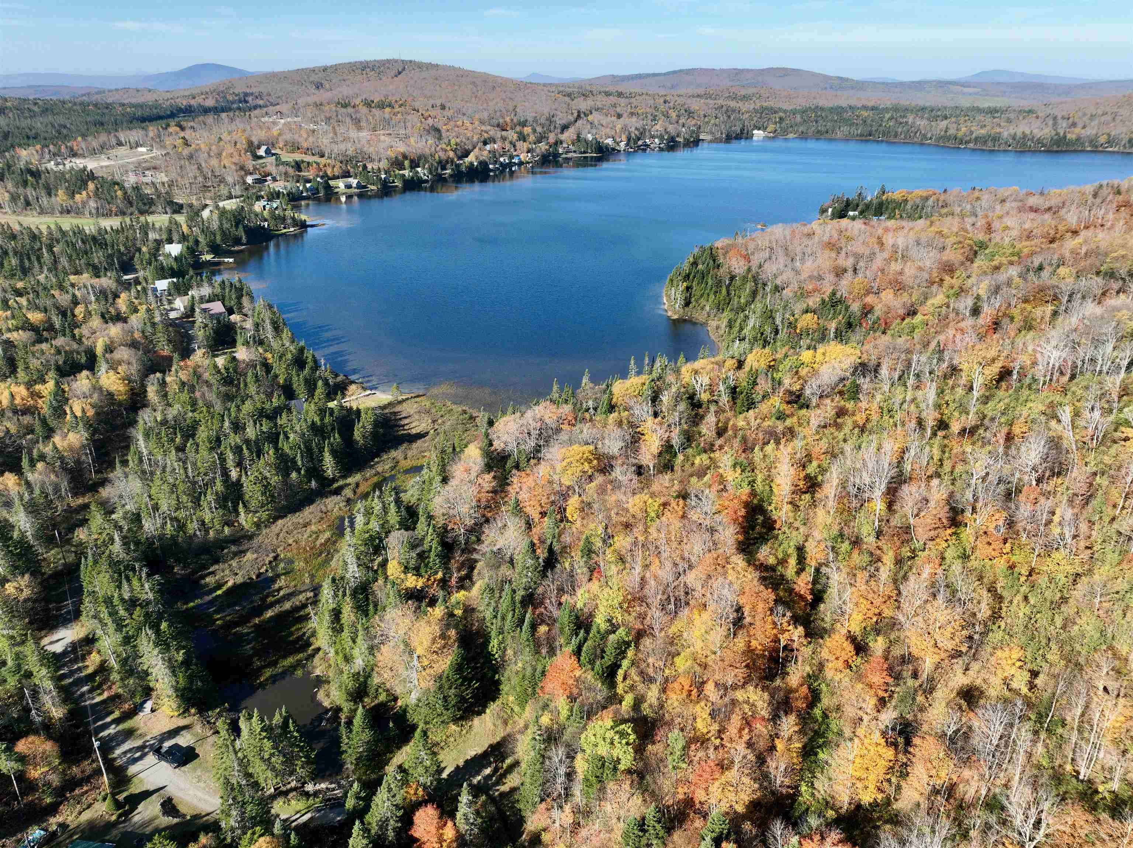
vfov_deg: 56.8
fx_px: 785
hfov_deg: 71.6
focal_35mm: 24
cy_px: 424
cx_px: 566
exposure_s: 1/1600
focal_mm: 12.29
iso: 130
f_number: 2.8
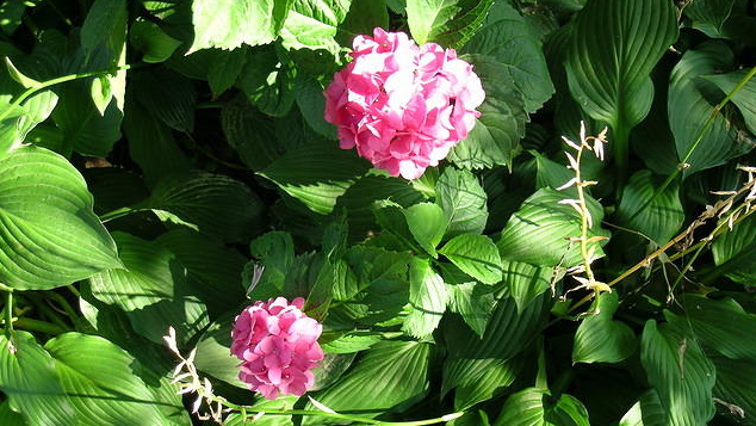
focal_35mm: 55
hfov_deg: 37.8
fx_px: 1103
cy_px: 245
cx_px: 380
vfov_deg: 21.8
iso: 50
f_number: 3.8
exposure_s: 1/65.7
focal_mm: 10.3
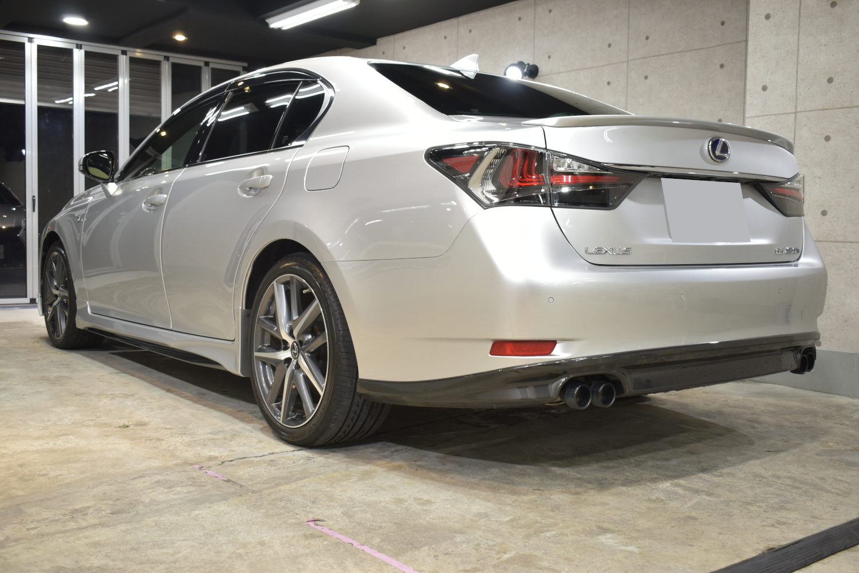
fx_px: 859
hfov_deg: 53.1
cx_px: 430
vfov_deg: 36.9
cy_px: 286
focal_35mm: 36
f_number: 4
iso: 400
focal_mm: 24
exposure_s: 1/60
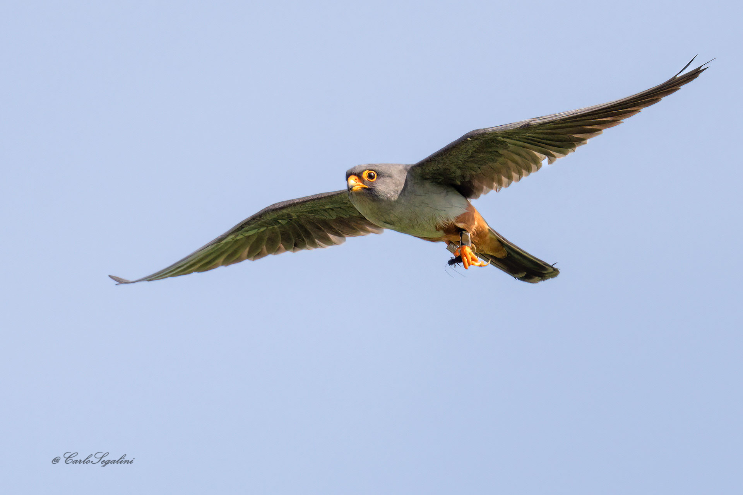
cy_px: 248
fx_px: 15478
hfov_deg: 2.7
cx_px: 372
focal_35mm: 750
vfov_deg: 1.8
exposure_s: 1/2500
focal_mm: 500
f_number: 5.6
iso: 500
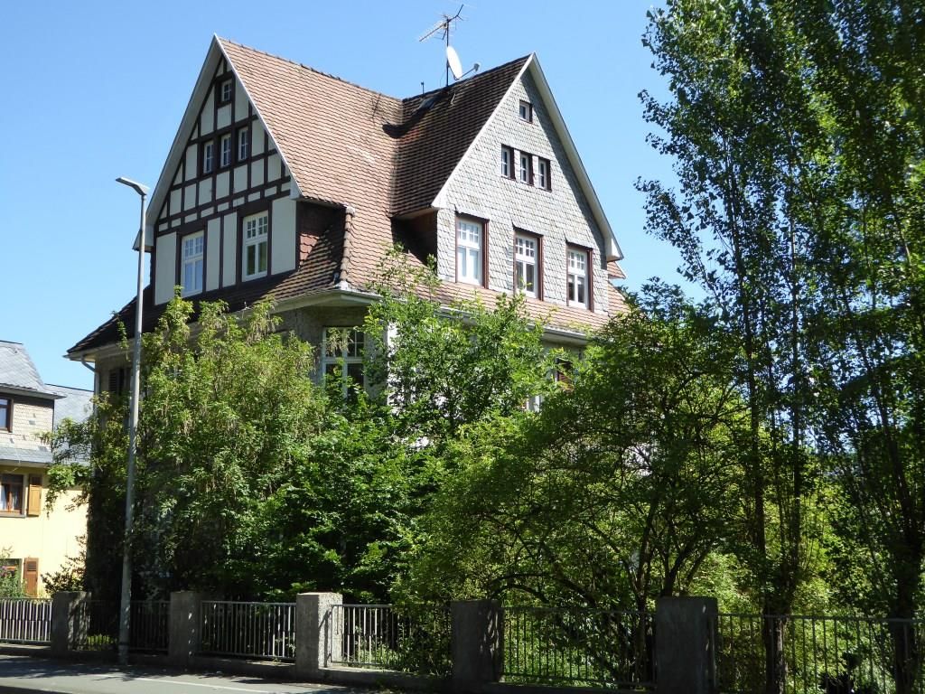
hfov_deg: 40.4
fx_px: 1256
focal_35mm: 47
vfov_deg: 30.9
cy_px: 347
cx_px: 462
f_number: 4
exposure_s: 1/400
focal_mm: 8.4
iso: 160
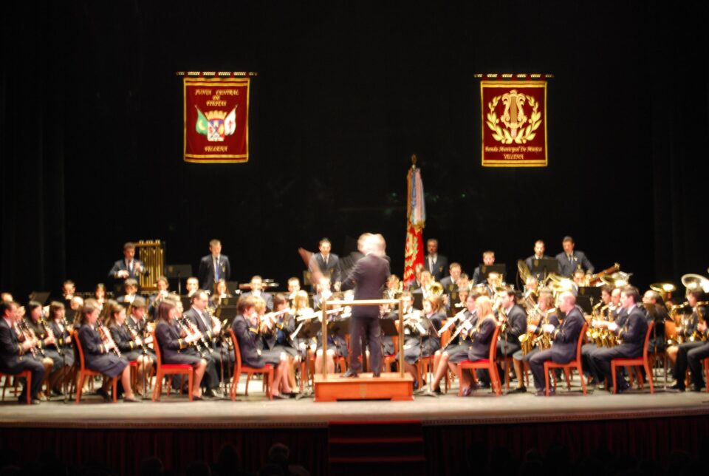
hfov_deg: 24.6
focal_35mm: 82
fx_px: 1628
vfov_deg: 16.6
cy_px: 238
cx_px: 354
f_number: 5.6
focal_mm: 55
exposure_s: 1/2.5
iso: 400
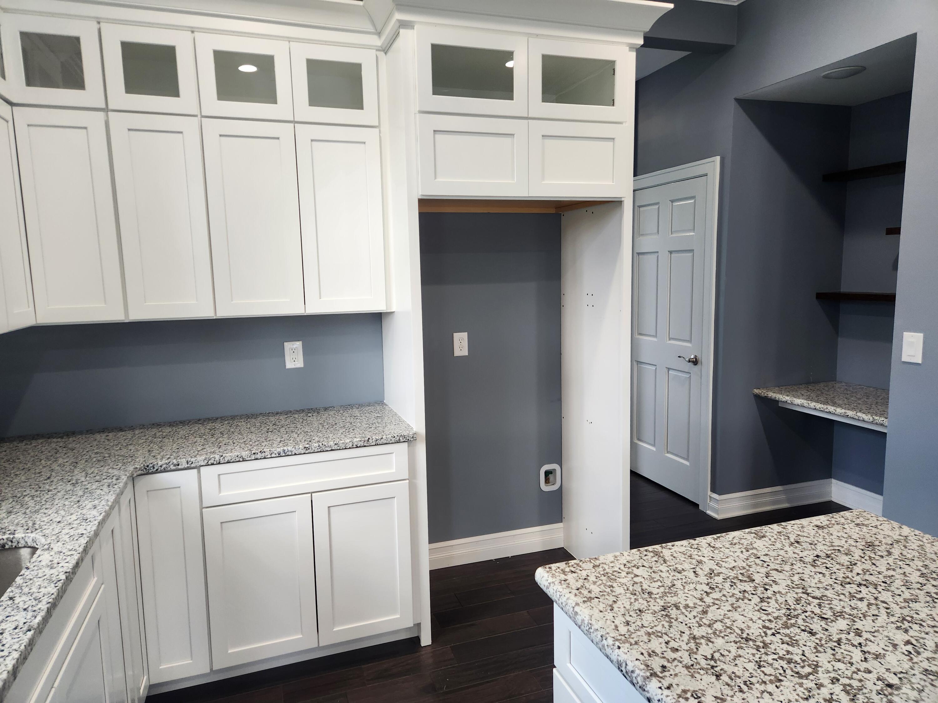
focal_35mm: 23
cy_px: 352
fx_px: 623
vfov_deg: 58.9
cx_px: 469
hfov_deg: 73.9
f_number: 1.8
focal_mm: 5.4
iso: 160
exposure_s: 1/120
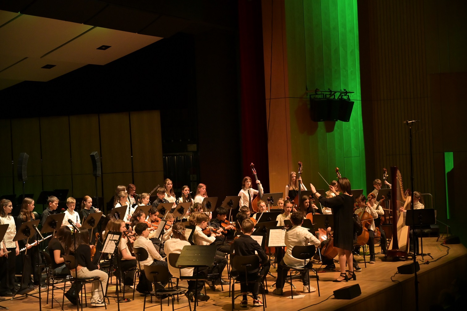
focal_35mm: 70
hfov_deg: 28.9
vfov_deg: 19.4
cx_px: 234
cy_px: 156
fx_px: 907
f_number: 4
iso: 4500
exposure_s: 1/750
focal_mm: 70
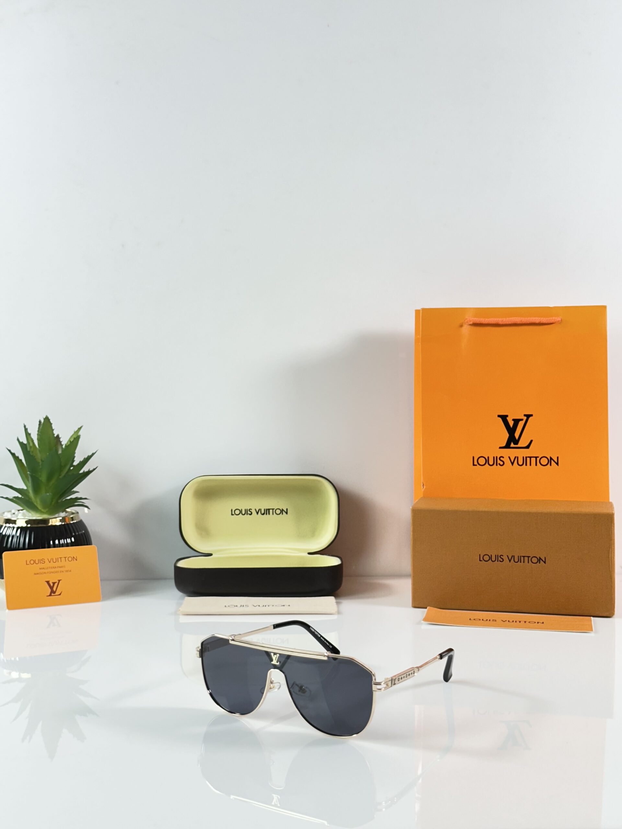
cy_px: 414
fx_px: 1150
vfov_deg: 39.7
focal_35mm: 48
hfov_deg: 30.3
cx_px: 311
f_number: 1.78
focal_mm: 6.86
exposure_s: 1/100
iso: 64
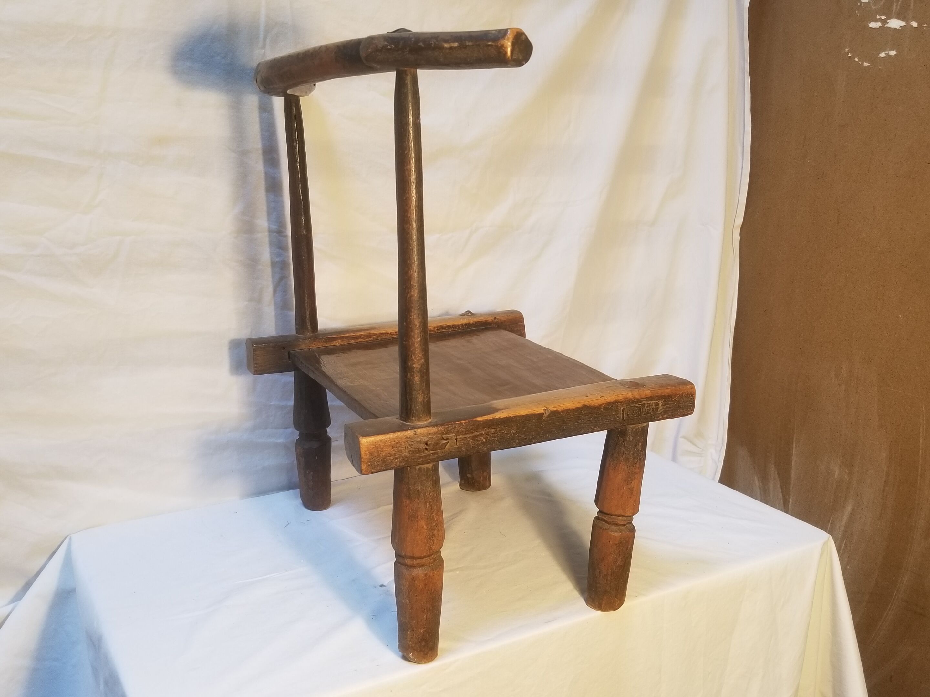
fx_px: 699
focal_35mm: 26
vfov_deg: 53.1
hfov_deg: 67.3
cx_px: 465
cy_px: 348
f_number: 1.7
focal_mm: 4.25
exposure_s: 1/50
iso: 100
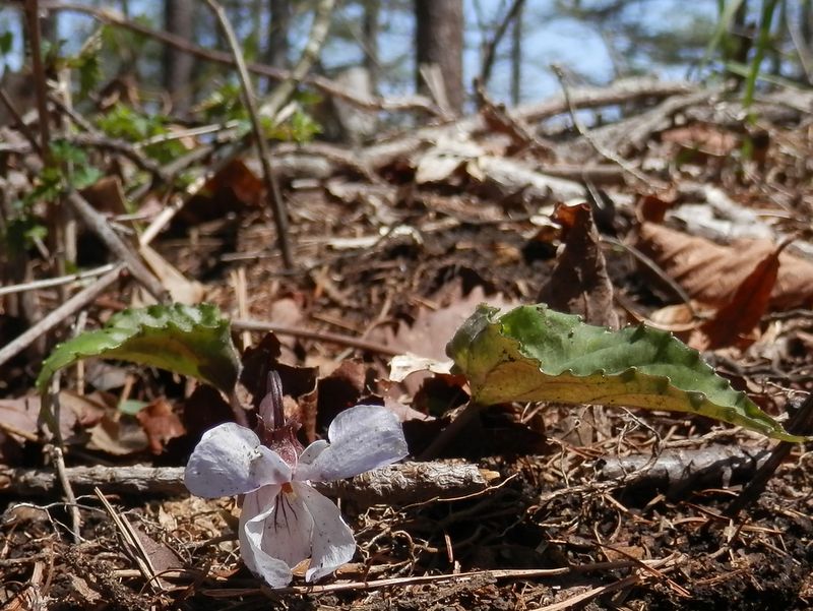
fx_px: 588
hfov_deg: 69.4
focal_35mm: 25
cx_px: 406
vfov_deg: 54.9
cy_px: 306
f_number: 3
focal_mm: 4.5
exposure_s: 1/640
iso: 80
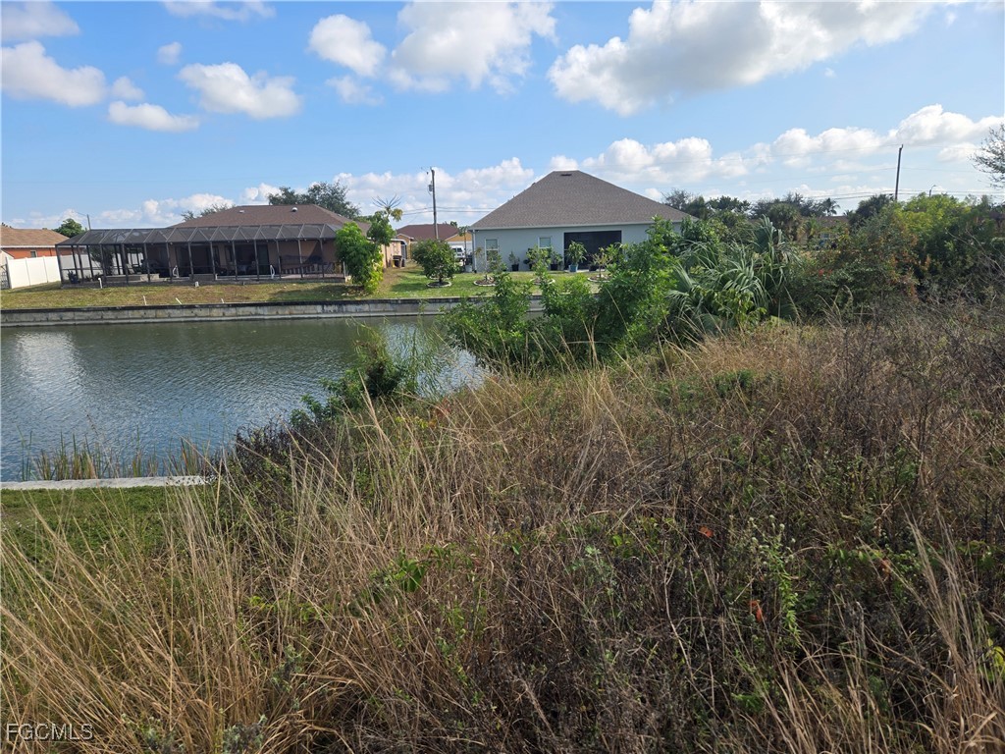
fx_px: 668
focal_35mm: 23
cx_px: 502
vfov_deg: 58.9
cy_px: 377
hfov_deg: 73.9
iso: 25
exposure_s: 1/1123
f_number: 1.8
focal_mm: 5.4
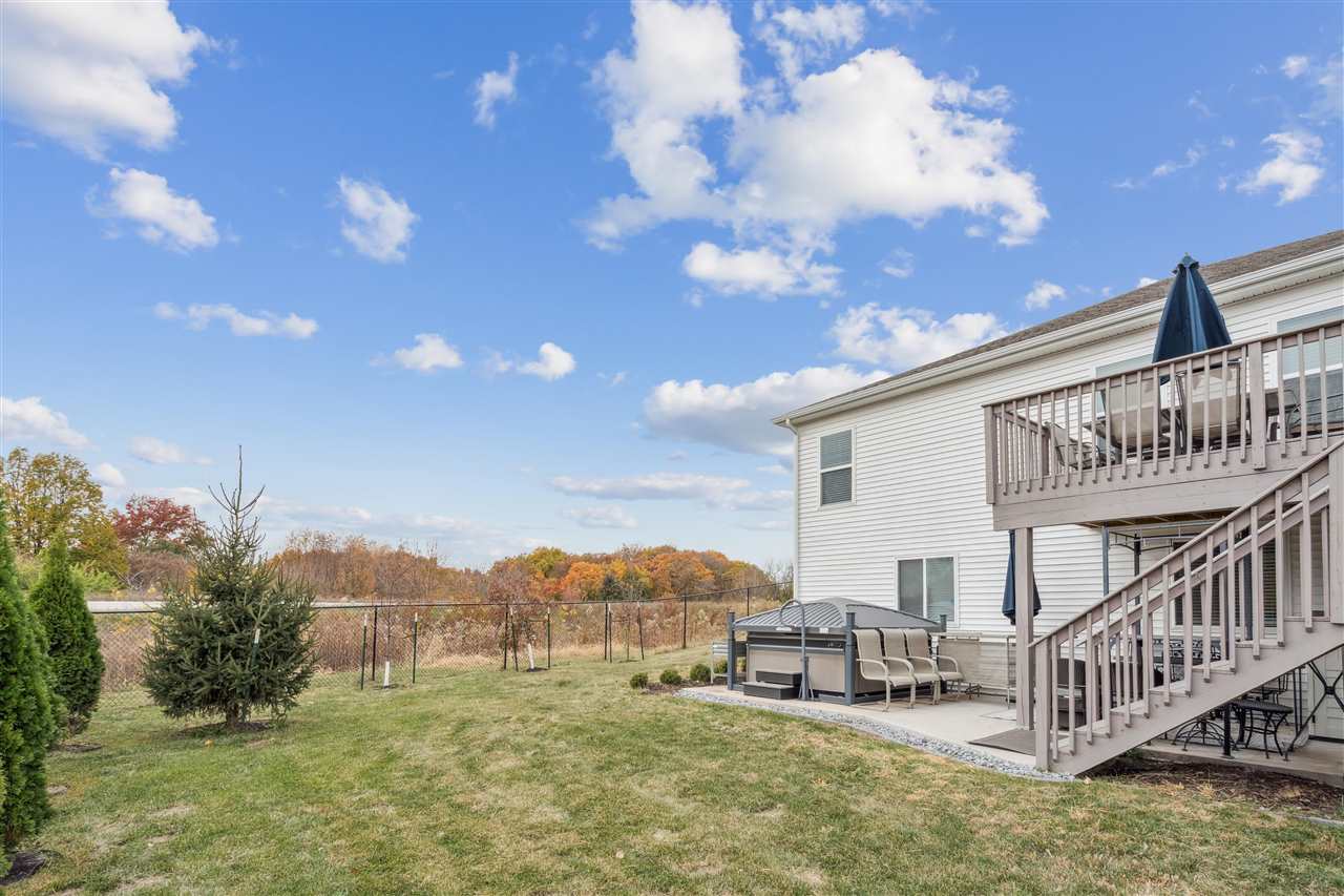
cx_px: 672
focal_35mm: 16
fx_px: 597
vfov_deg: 73.7
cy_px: 448
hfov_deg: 96.7
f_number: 9
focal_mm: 16
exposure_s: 1/2000
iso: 800
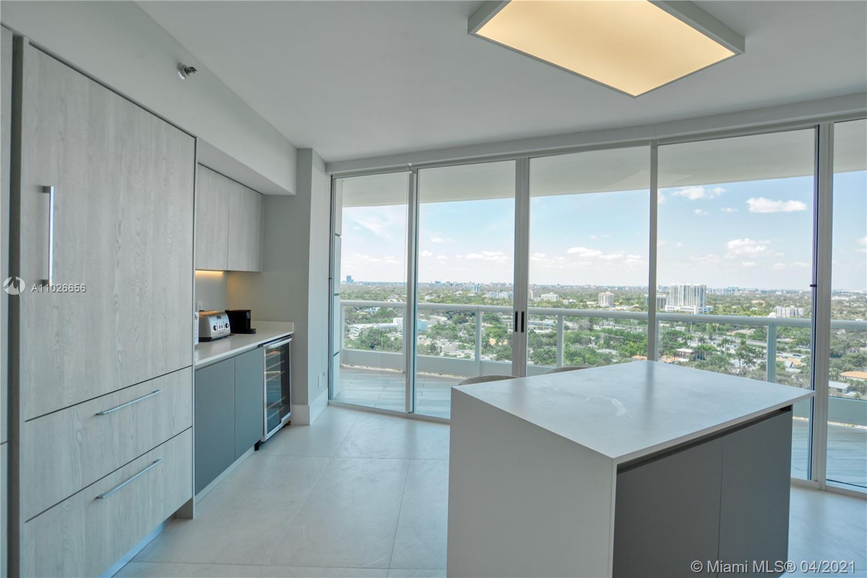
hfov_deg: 96.7
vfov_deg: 73.8
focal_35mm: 16
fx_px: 385
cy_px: 289
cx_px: 434
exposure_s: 1/320
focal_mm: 16
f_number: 8
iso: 400
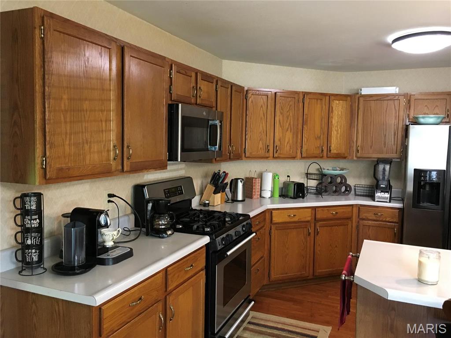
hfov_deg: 61.7
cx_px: 226
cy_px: 169
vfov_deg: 48.2
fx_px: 378
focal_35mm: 29
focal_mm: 4.15
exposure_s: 1/30
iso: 200
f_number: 2.2
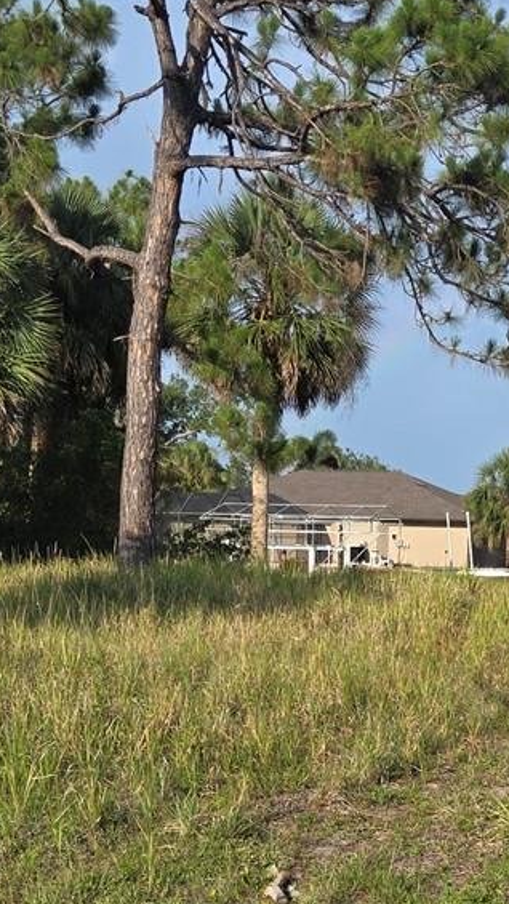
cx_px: 419
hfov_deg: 16.8
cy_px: 613
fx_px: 1703
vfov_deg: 29.5
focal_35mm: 71
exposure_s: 1/2921
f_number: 1.8
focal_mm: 5.4
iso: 32
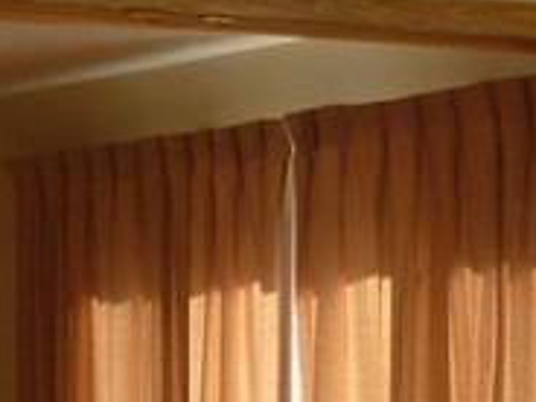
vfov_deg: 7.8
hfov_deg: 10.7
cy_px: 687
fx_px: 2849
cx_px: 82
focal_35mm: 184
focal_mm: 5.5
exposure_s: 1/100
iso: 80
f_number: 2.8
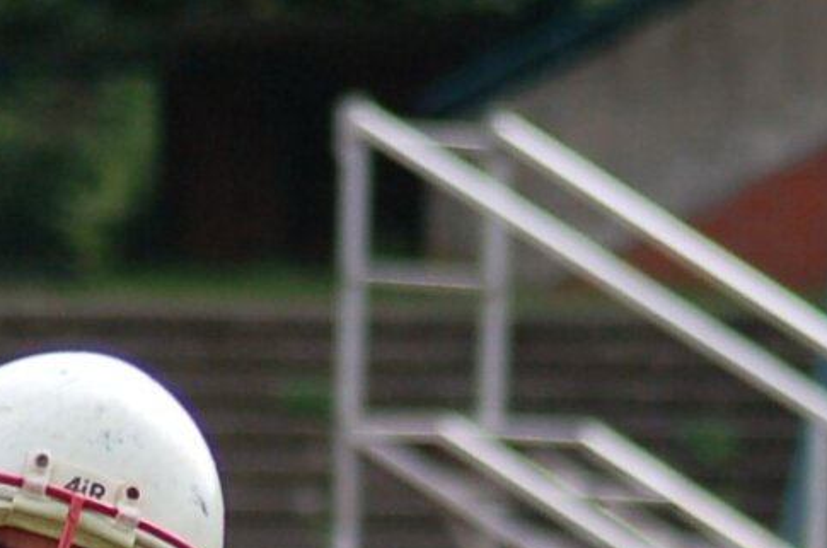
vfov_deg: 1.7
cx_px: 254
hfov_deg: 2.5
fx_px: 18725
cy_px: 1243
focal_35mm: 817
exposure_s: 1/1000
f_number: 4.2
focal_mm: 120
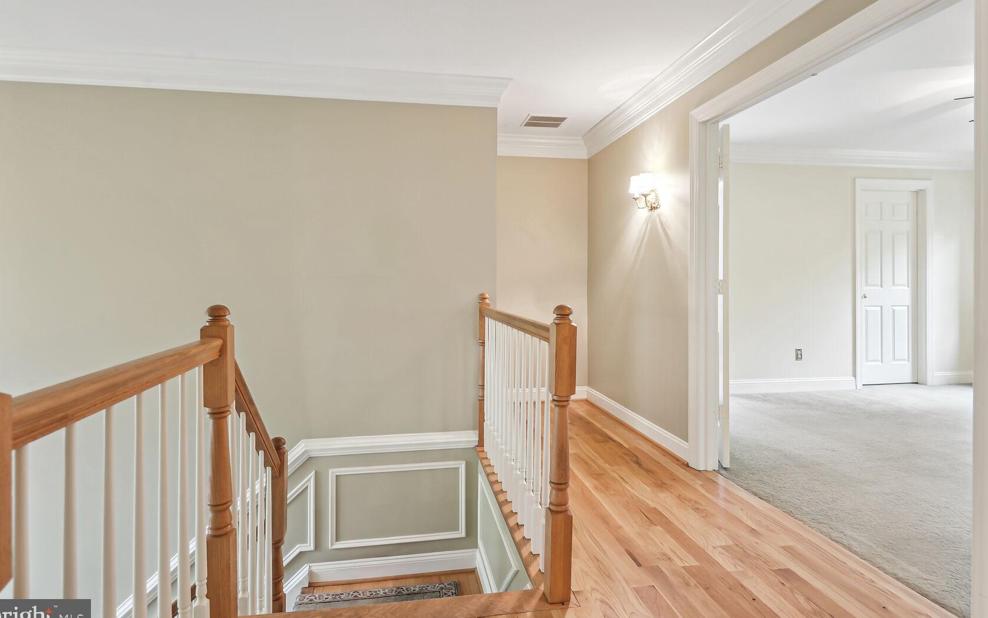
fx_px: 539
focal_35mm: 20
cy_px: 295
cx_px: 491
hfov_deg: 85.1
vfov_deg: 59.6
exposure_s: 1/1.25
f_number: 8
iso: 200
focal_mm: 19
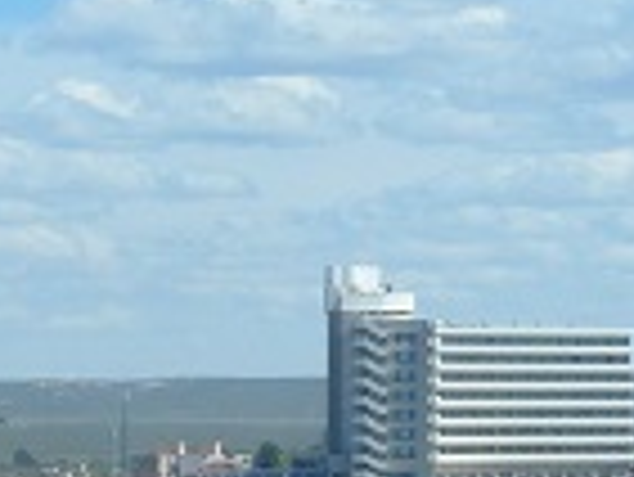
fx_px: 5243
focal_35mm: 286
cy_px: 868
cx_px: -261
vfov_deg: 5.1
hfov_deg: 6.8
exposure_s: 1/500
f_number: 5.6
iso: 80
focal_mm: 11.2
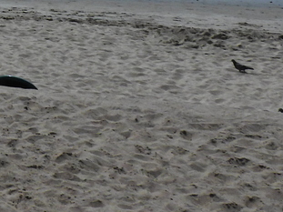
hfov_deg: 12.8
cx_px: -182
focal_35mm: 144
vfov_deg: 9.7
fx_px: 1177
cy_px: -184
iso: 100
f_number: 6.3
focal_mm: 6.2
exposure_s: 1/1600
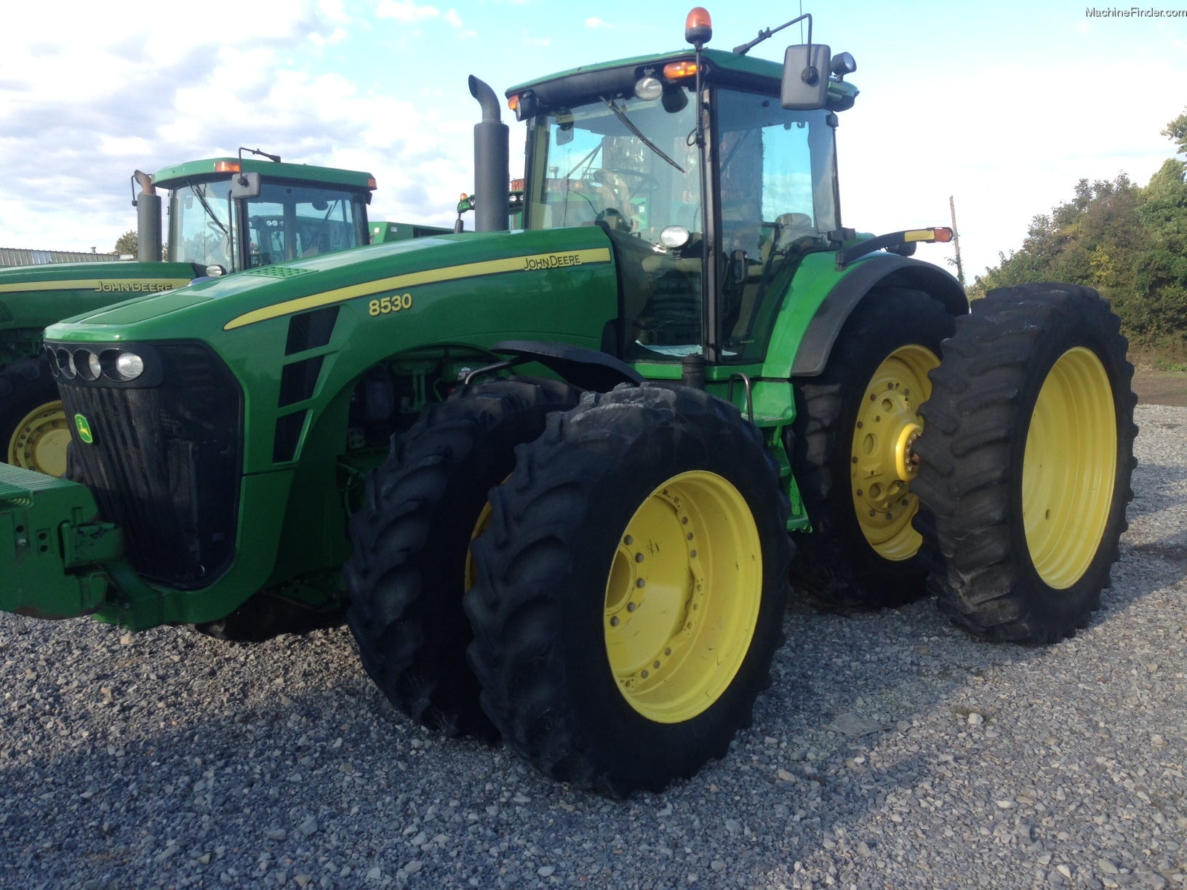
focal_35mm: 33
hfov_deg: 55.4
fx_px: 1132
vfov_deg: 42.9
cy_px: 445
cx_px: 594
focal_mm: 4.12
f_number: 2.4
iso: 50
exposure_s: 1/433
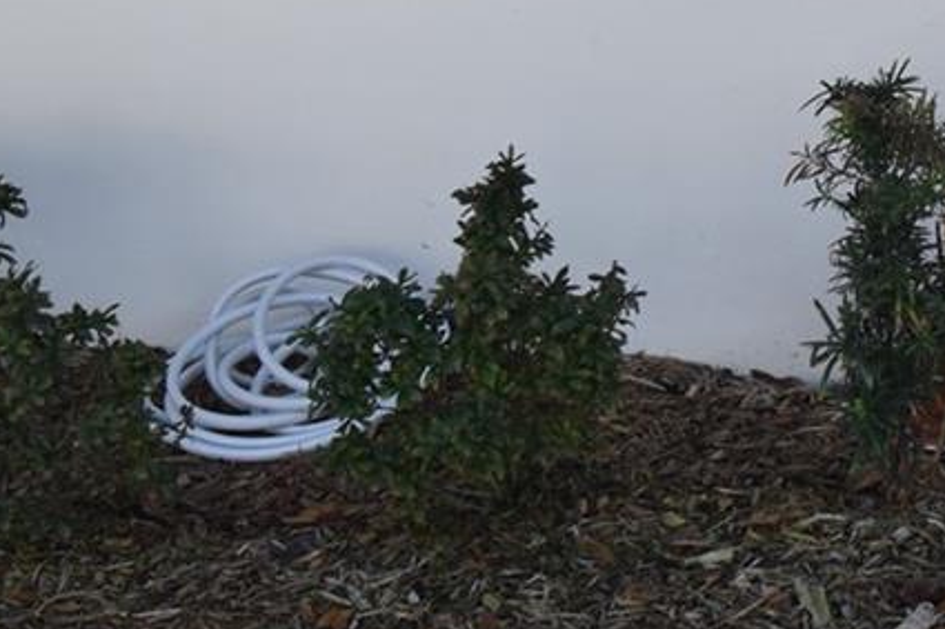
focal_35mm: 113
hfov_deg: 17.4
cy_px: -300
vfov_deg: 11.6
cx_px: 1076
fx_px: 2965
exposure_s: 1/160
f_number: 6.3
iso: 400
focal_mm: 20
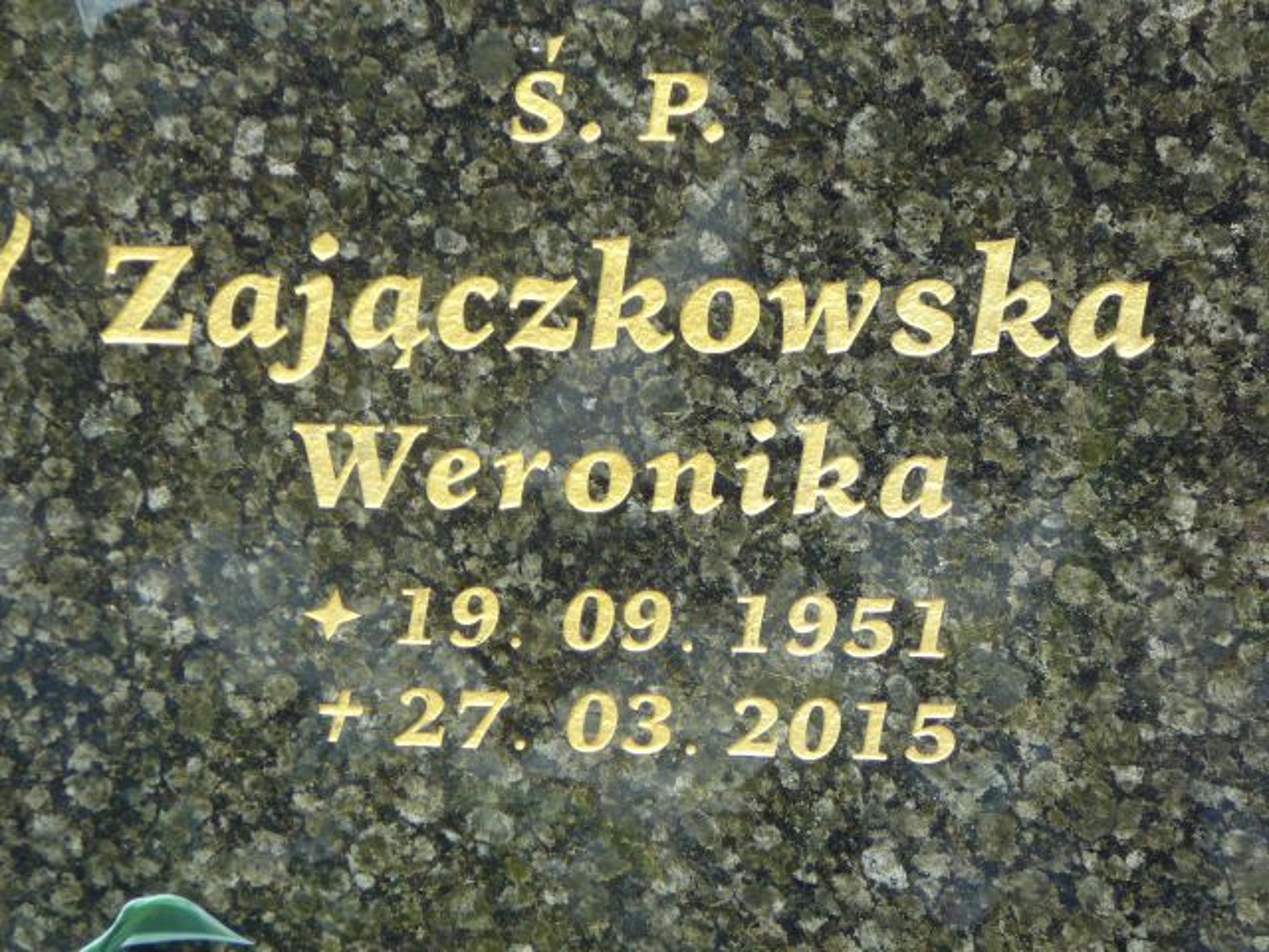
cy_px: 476
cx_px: 634
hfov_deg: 17.6
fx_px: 4106
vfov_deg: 13.2
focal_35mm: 112
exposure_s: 1/250
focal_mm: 16.6
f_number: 3.9
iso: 80
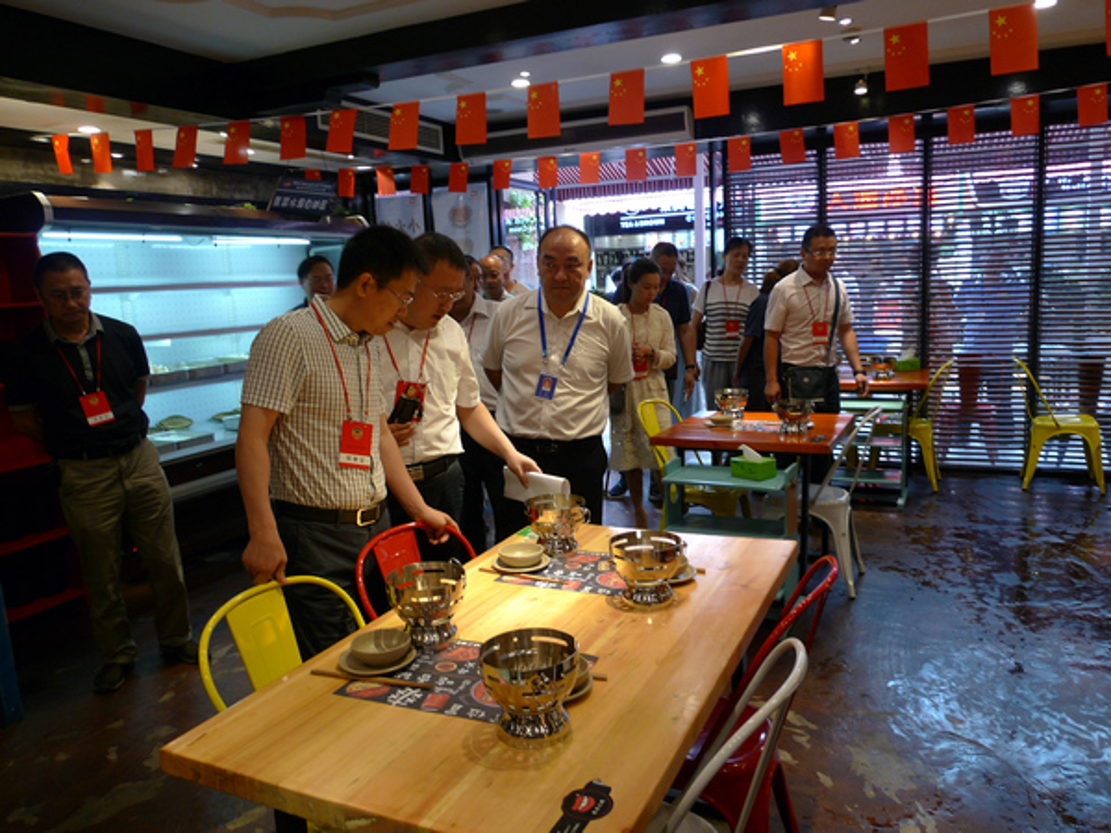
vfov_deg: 53.1
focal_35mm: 26
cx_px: 556
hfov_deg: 67.3
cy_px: 416
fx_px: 834
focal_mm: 5.4
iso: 100
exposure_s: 1/30
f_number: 2.1
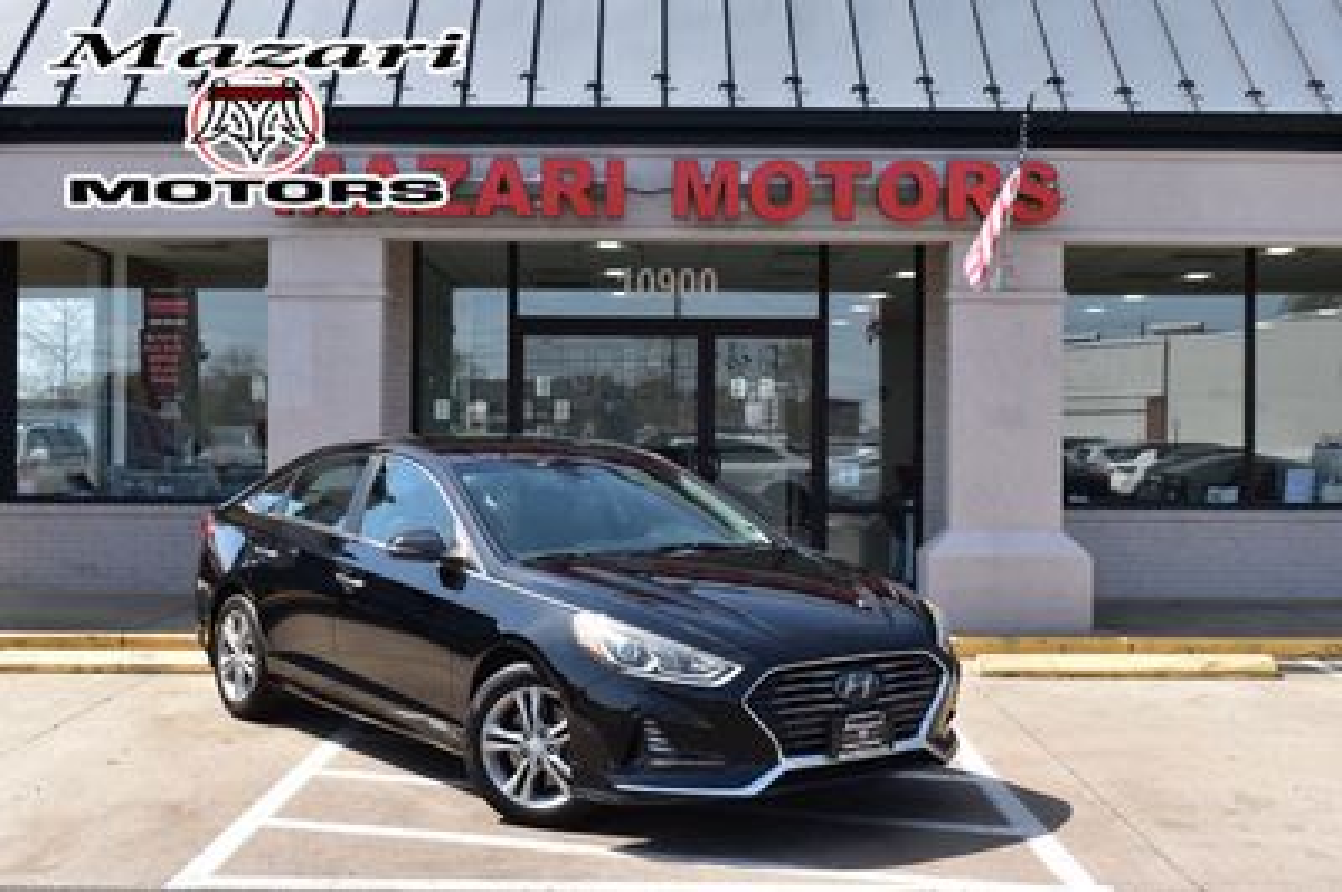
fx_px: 1732
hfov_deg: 42.4
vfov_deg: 28.9
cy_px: 446
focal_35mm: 46
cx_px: 671
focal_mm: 31
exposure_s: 1/400
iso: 400
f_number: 11
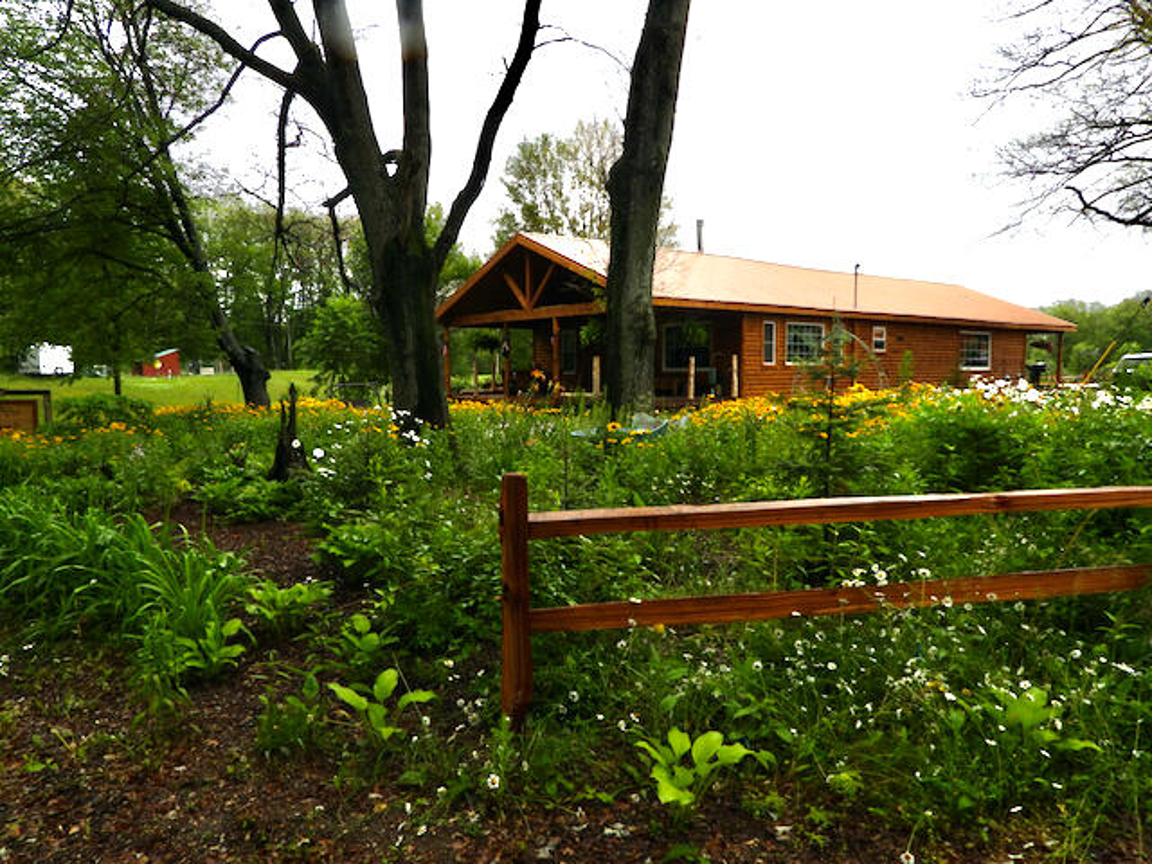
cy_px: 432
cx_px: 576
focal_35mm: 26
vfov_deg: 53.1
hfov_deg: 67.3
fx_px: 865
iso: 100
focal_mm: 4.7
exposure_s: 1/400
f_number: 2.8
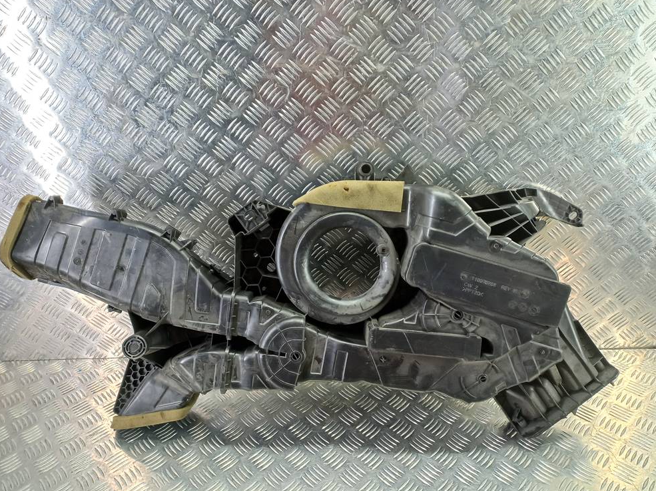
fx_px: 493
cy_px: 248
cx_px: 326
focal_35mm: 26
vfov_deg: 53.0
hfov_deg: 67.3
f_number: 1.8
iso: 160
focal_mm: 4.6
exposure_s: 1/50
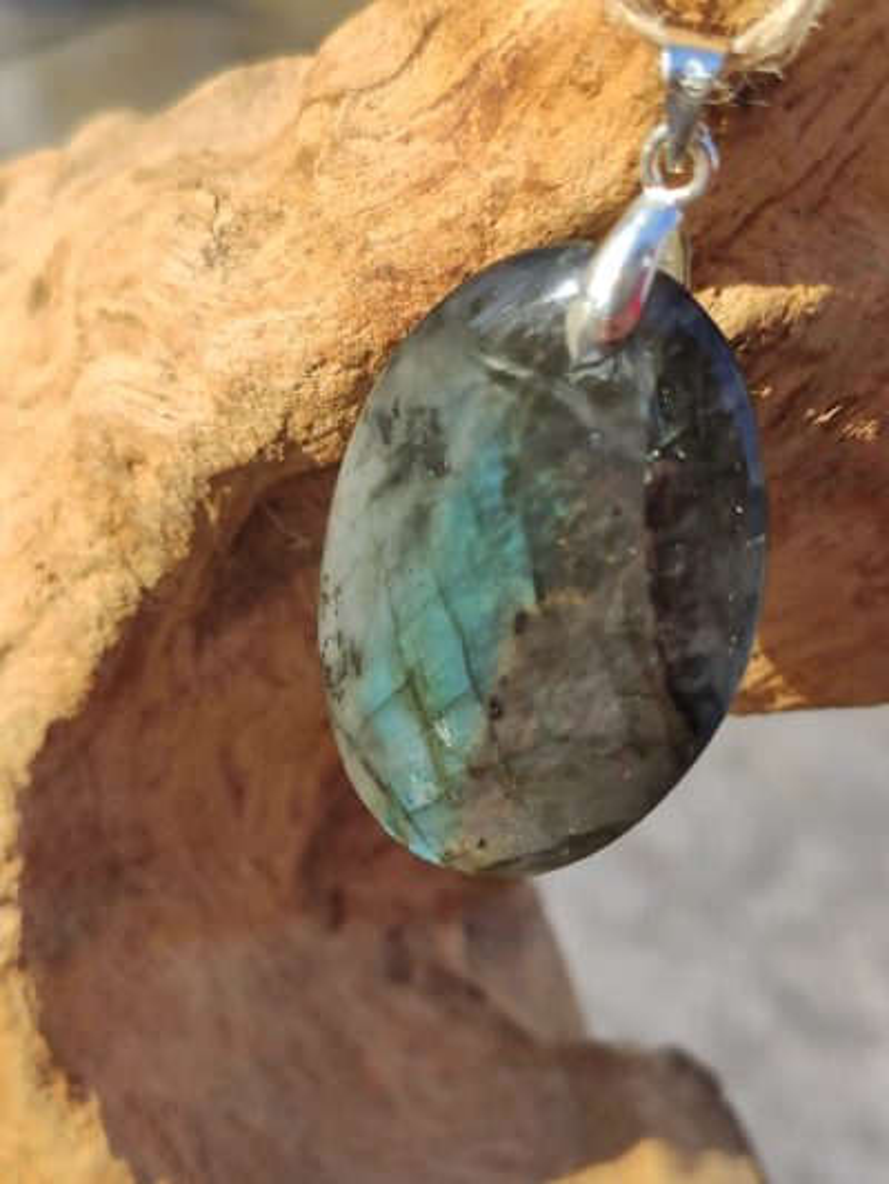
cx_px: 444
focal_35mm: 26
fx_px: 890
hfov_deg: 53.1
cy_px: 592
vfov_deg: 67.3
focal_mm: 4.77
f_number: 1.75
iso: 112
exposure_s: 1/609
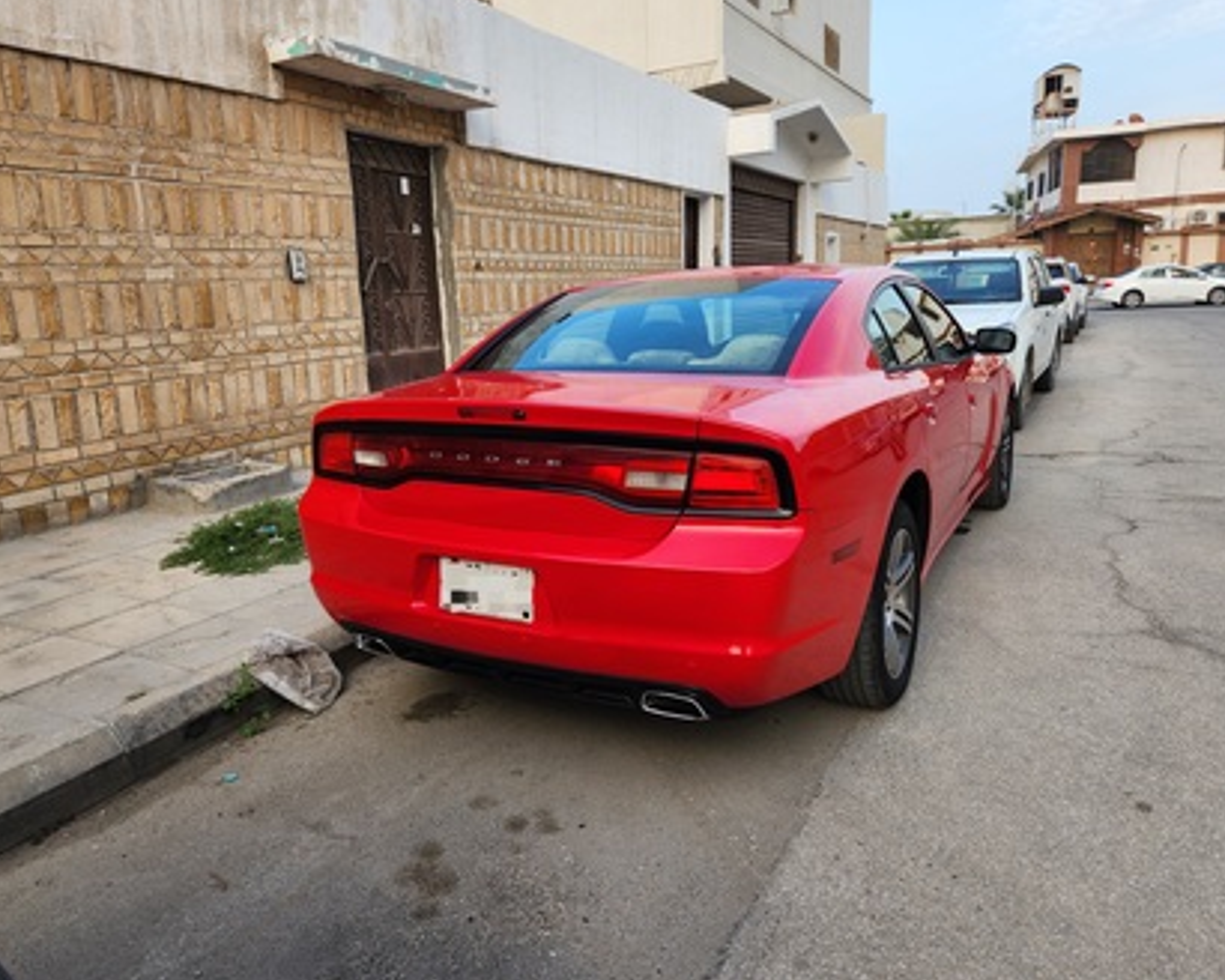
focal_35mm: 25
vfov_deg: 56.8
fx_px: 906
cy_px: 483
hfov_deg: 68.1
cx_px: 611
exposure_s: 1/217
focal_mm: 5.4
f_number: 1.8
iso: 20
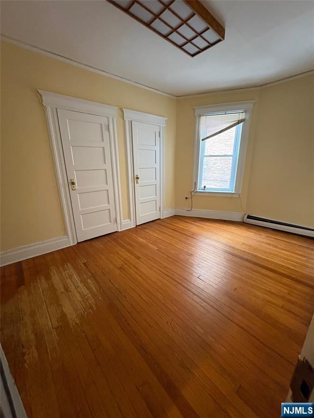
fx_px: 169
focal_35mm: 14
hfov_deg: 85.7
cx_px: 157
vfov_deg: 102.1
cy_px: 209
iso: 800
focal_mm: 2.22
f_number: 2.2
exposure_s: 1/60
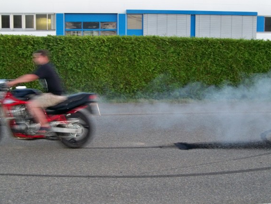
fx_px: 439
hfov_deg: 34.3
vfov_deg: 26.1
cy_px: 102
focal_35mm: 56
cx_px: 135
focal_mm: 8.8
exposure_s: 1/30
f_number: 3.8
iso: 200
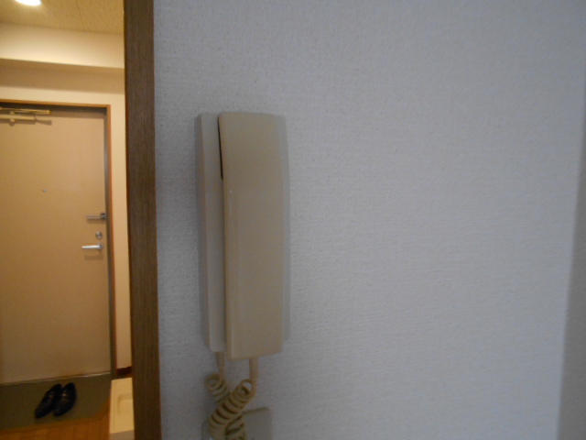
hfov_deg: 67.3
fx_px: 440
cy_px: 220
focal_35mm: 26
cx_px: 293
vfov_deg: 53.1
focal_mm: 4.6
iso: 400
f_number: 3.2
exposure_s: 1/20
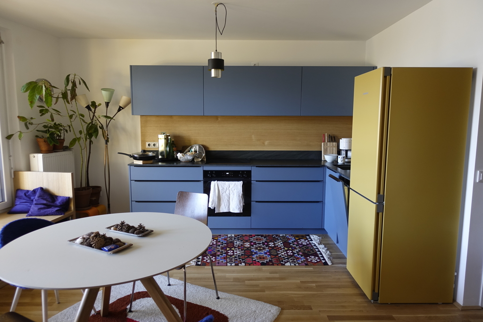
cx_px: 242
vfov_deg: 53.1
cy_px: 161
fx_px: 322
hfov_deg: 73.7
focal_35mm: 24
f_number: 1.8
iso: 160
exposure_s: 1/30
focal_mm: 8.8
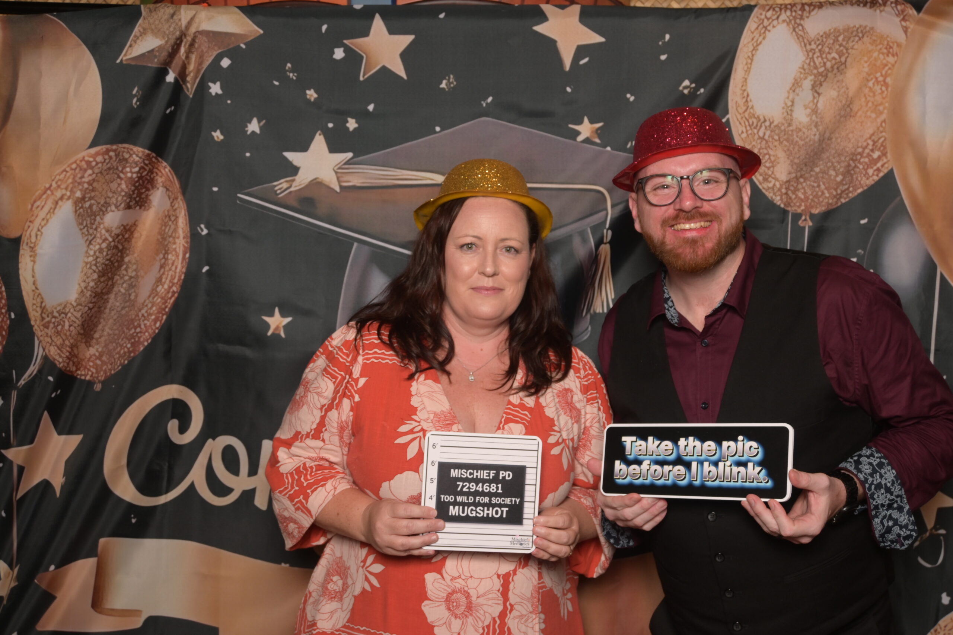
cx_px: 476
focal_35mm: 46
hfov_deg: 43.0
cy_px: 318
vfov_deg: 29.4
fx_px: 1211
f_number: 4.8
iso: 250
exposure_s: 1/60
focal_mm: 30.5
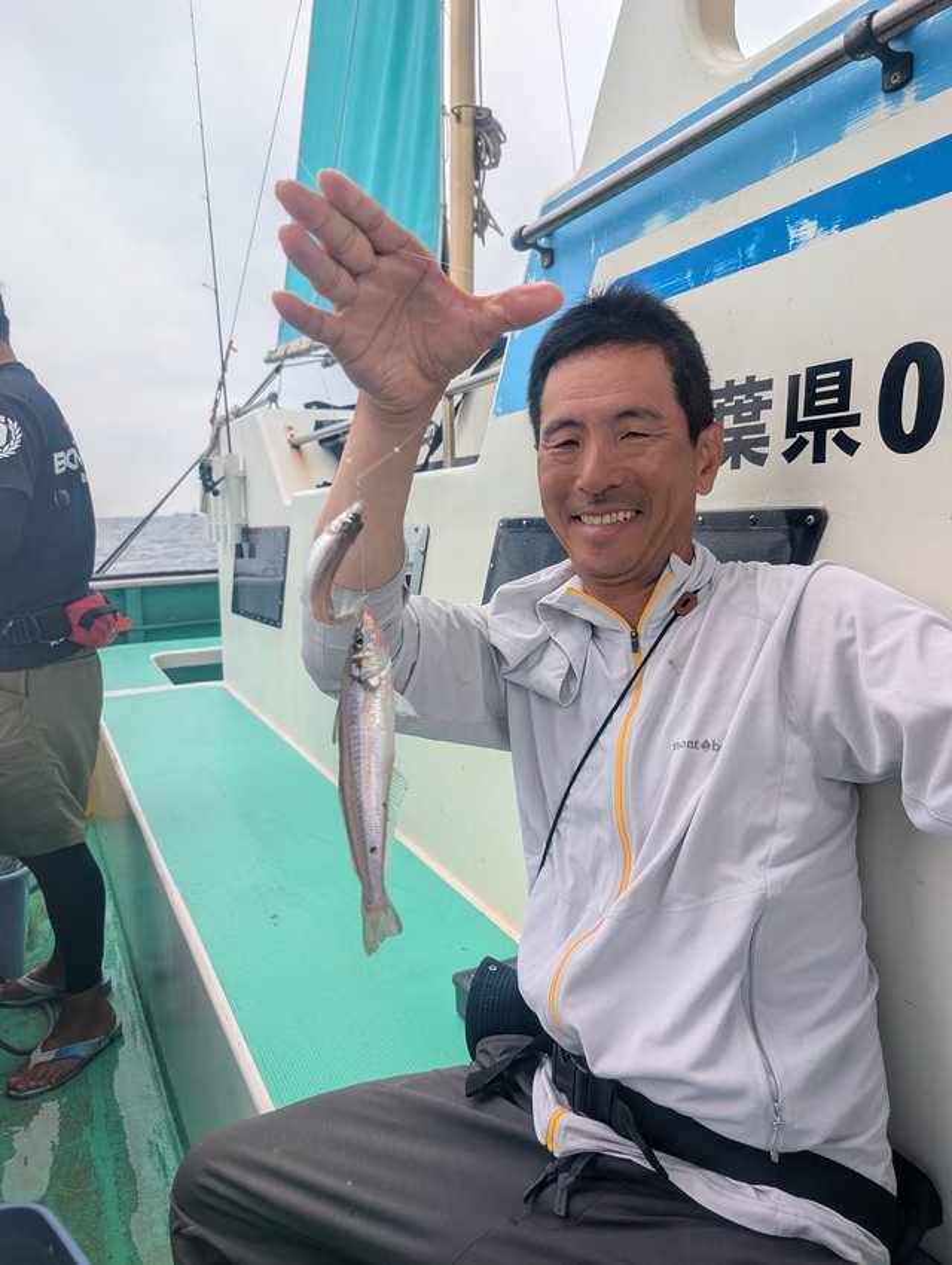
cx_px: 476
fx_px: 878
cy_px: 632
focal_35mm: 24
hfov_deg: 56.9
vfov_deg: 71.5
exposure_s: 1/404
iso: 19
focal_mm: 6.9
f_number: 1.68
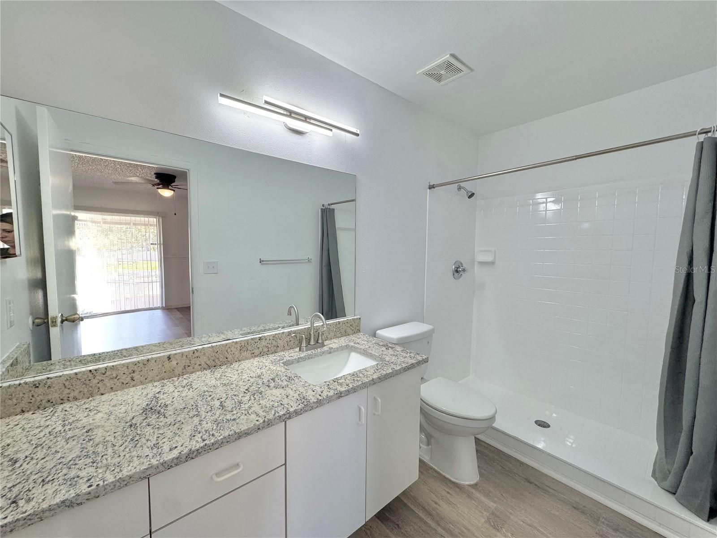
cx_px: 358
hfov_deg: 102.1
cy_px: 269
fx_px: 290
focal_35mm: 14
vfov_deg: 85.7
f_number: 2.2
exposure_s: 1/120
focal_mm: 2.22
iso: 160
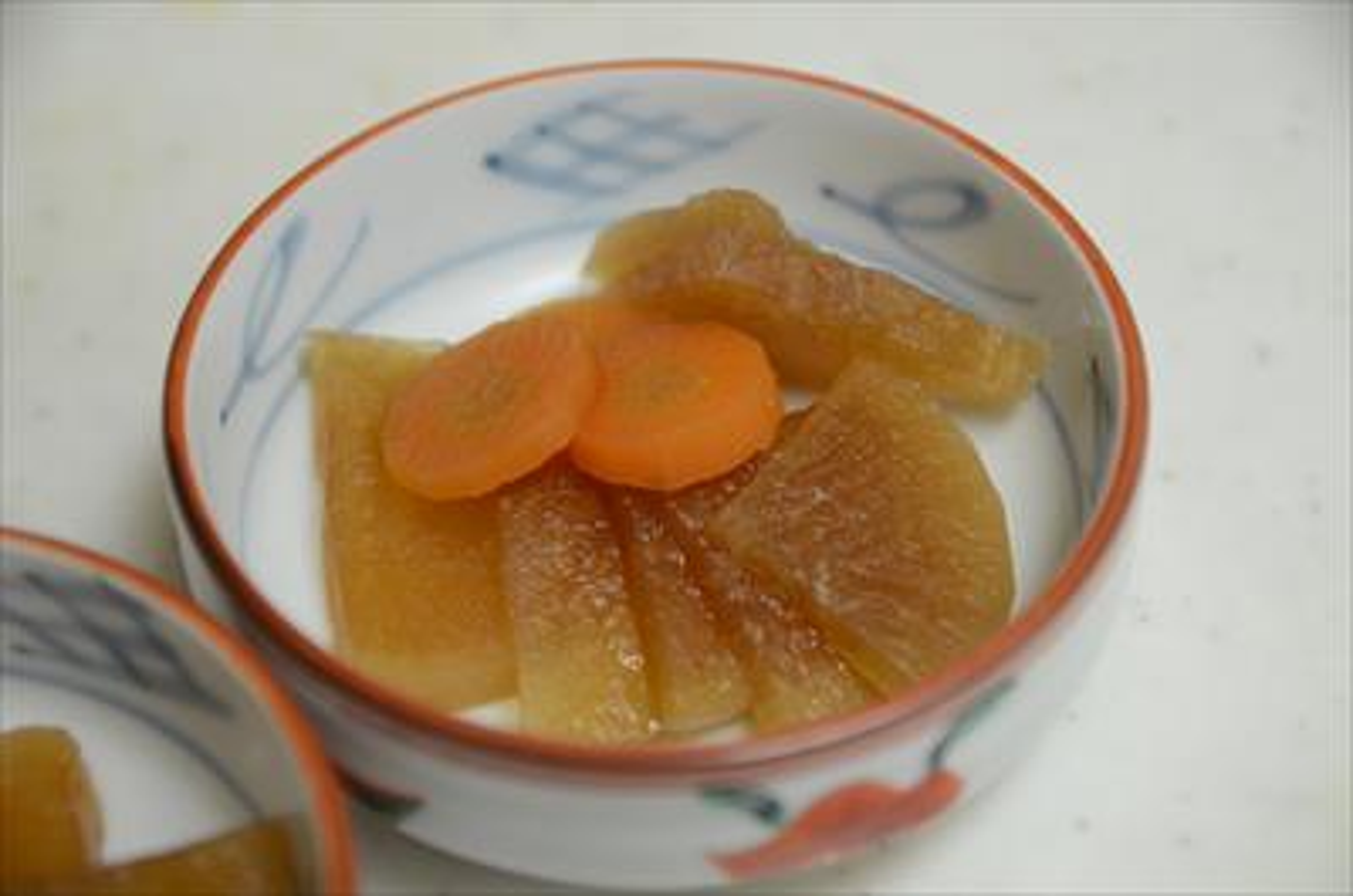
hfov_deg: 23.4
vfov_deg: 15.6
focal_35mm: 87
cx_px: 676
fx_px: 3263
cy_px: 448
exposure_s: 1/30
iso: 400
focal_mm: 58
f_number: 4
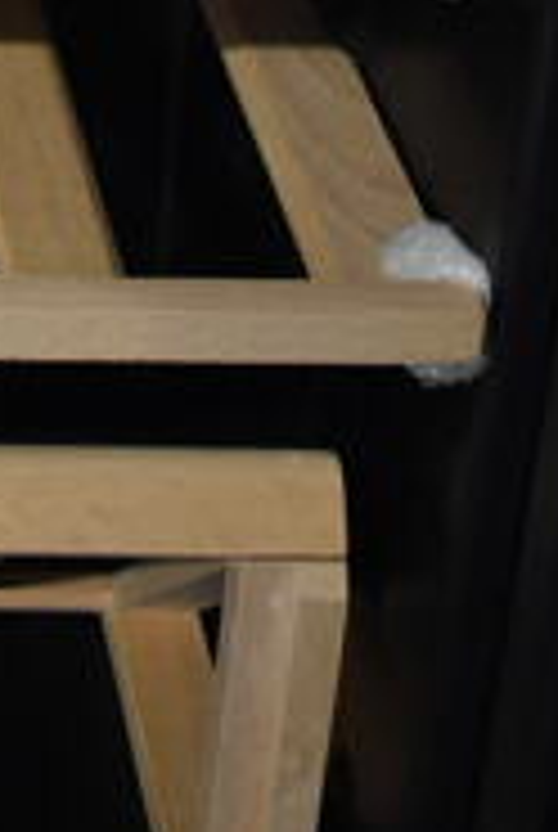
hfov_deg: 9.8
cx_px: -459
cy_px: -758
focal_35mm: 133
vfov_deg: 13.5
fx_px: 3081
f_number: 3.5
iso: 1100
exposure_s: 1/30
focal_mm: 18
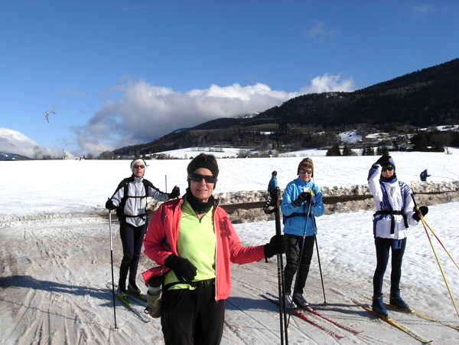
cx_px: 230
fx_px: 504
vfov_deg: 37.7
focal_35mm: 38
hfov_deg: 49.0
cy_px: 172
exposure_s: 1/1933
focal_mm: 6.3
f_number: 4.9
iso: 79
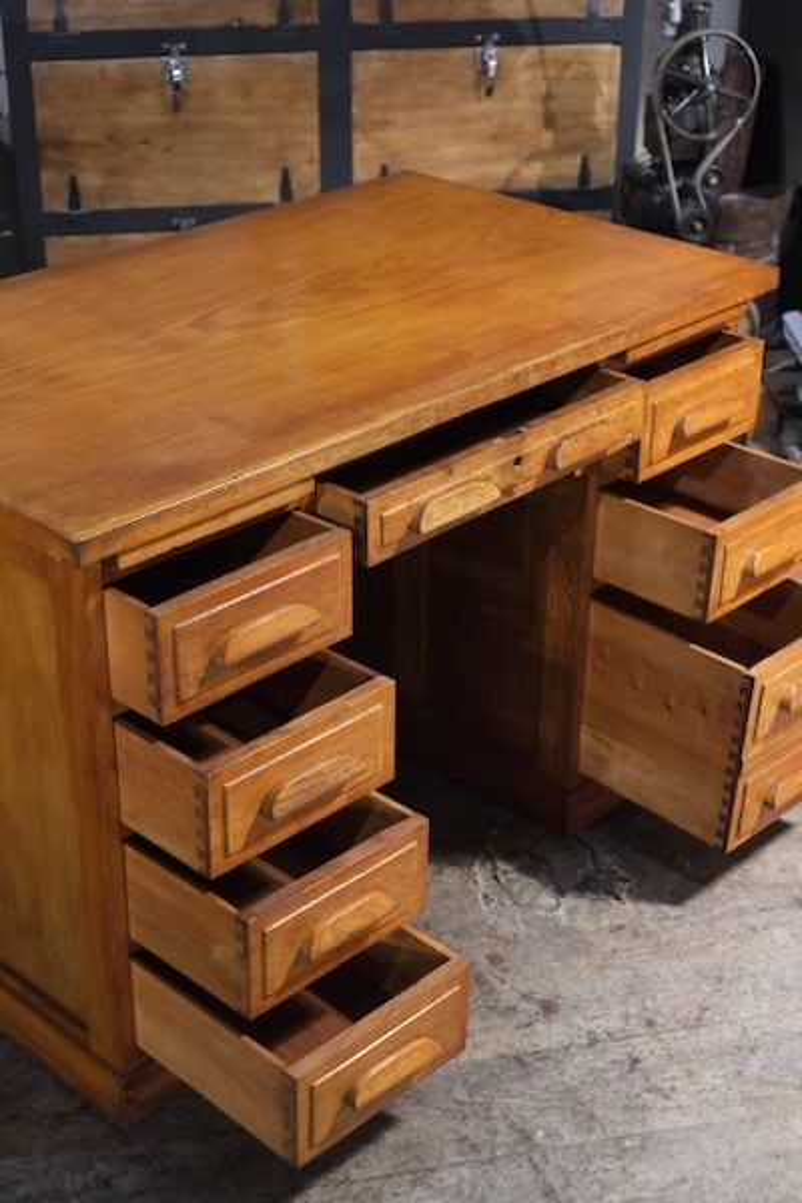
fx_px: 1771
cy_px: 602
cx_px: 401
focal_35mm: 53
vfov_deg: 37.5
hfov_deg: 25.5
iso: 3200
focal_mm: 35
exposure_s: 1/125
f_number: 3.6
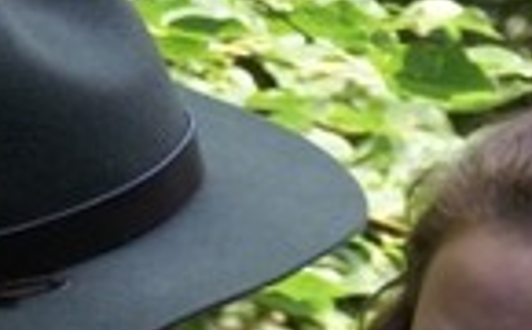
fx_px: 8567
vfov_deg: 2.2
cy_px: 343
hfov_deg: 3.6
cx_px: 242
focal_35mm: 592
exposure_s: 1/125
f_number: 5.6
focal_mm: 70
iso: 160
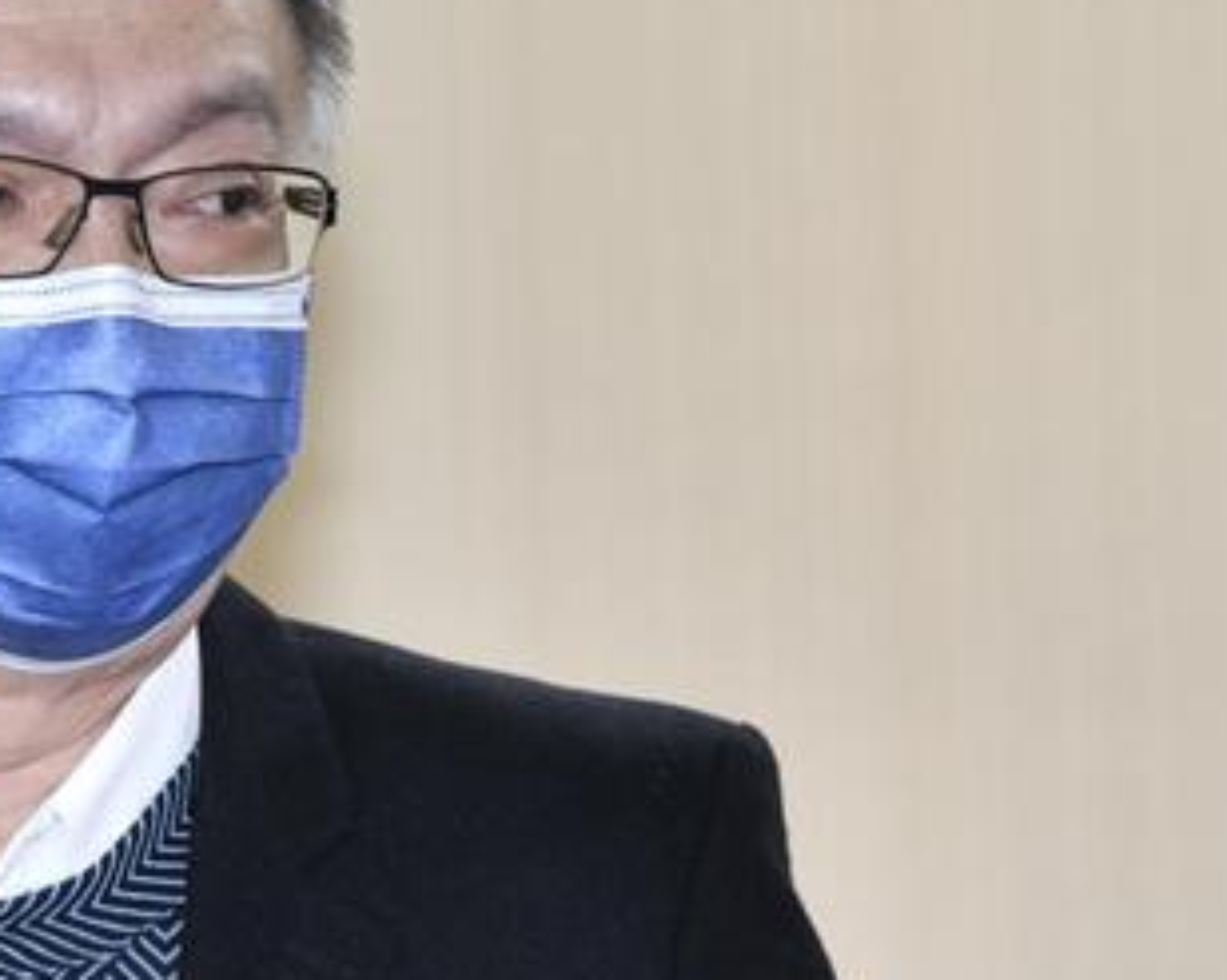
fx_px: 19924
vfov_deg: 2.8
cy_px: 773
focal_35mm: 549
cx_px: 40
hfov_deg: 3.5
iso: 800
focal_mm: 150
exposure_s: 1/250
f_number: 4
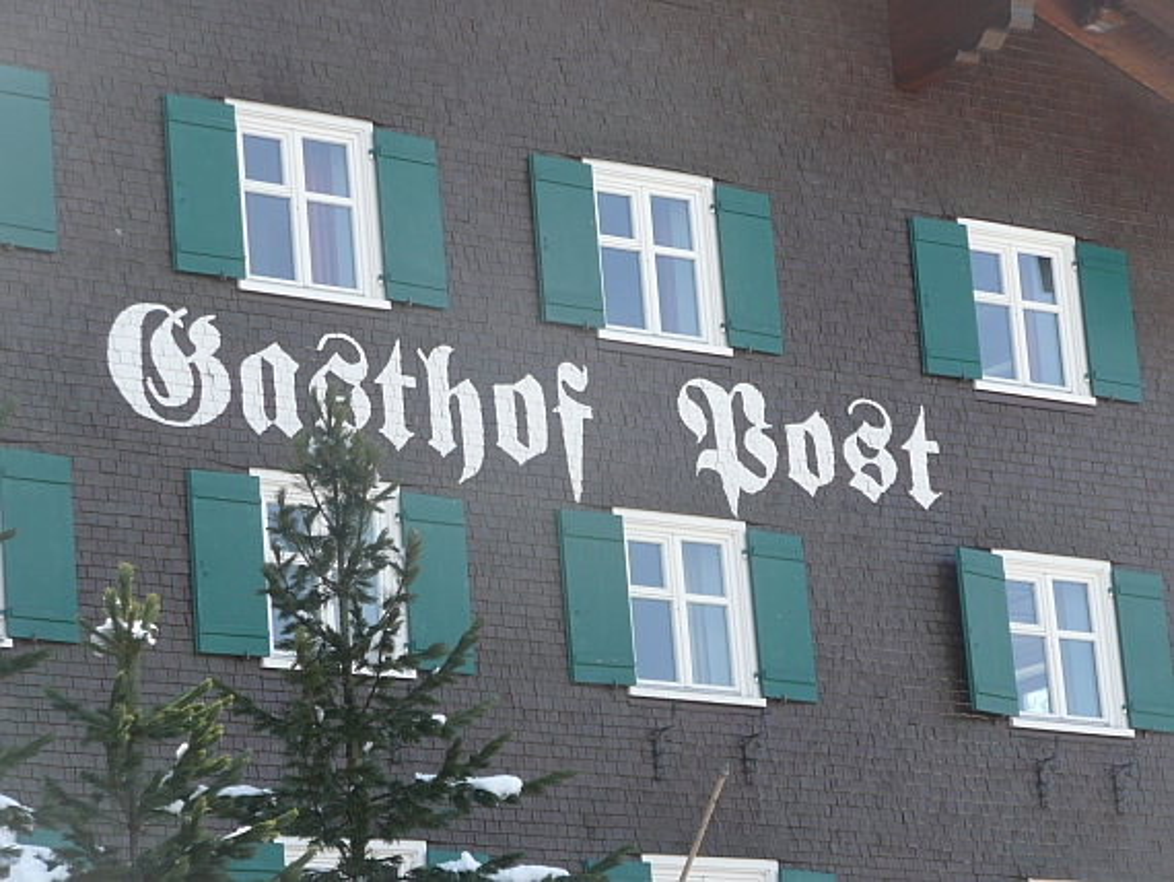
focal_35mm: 141
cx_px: 587
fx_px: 4784
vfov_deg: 10.5
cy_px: 441
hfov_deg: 14.0
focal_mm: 23.1
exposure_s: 1/200
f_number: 4.8
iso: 100
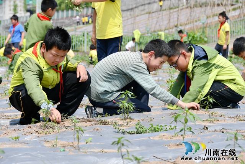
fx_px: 1069
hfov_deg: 13.1
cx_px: 122
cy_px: 82
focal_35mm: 157
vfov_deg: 8.7
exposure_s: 1/250
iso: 100
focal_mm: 105
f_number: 8
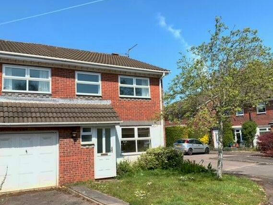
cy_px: 108
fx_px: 252
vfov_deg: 44.2
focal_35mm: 32
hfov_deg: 56.8
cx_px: 130
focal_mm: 4.25
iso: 25
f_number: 1.8
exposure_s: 1/1136
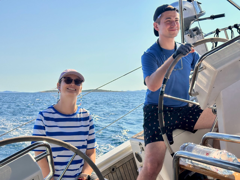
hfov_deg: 39.7
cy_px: 90
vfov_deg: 30.3
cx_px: 120
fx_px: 333
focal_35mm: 48
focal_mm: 6.86
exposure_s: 1/3597
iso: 64
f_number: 1.78
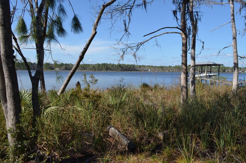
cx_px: 123
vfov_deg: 47.8
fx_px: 184
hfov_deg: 67.5
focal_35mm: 27
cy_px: 82
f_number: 8
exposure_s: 1/250
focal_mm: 18
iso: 140
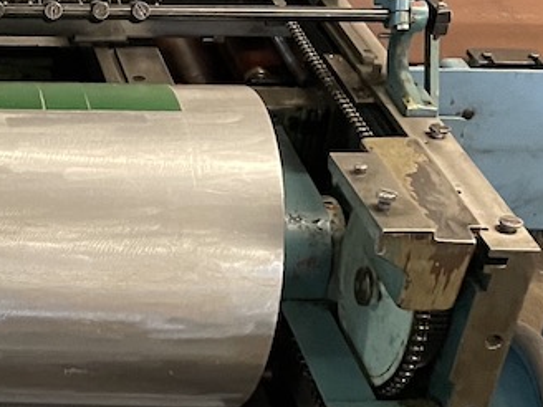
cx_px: -237
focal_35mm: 96
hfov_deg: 18.4
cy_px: 320
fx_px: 1506
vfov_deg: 15.3
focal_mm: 4.2
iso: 500
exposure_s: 1/33
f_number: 1.6
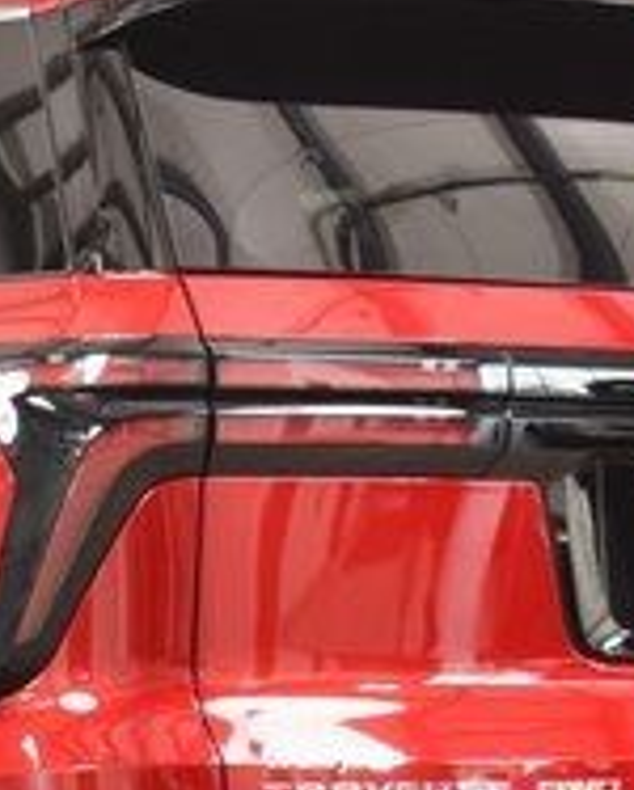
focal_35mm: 183
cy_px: 627
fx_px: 4285
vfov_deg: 10.5
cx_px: -46
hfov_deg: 8.4
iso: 1600
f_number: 6.3
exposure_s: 1/30
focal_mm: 38
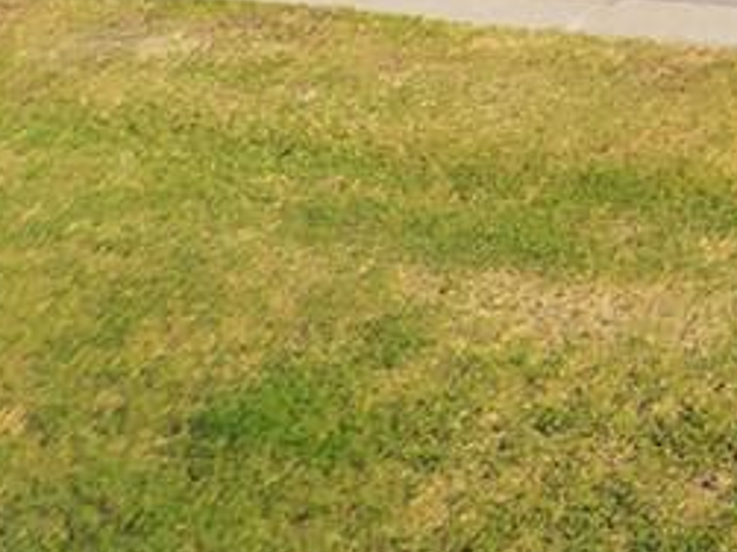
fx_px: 3256
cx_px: 2328
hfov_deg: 9.5
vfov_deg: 8.2
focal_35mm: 153
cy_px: -1119
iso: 100
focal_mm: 12.29
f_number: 6.3
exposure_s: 1/640
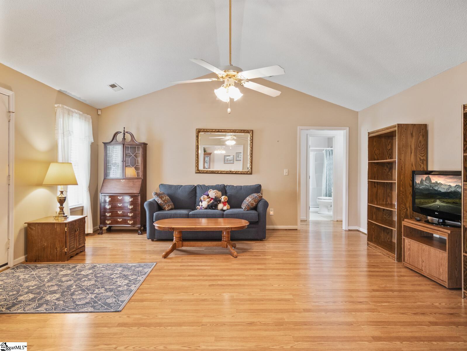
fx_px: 270
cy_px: 176
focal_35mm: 20
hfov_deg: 81.7
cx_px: 234
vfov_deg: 66.0
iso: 800
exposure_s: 1/10
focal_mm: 10
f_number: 5
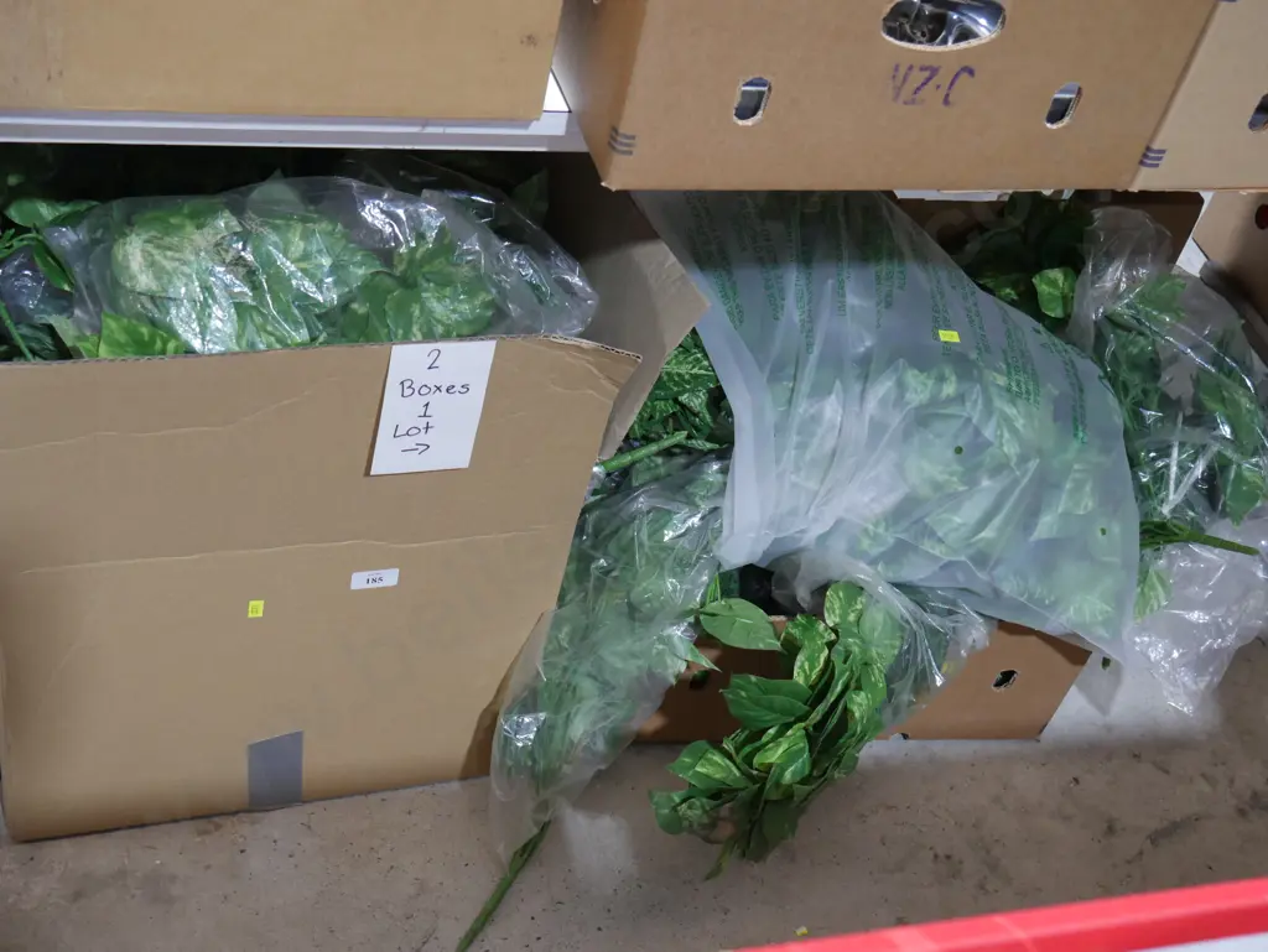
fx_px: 1686
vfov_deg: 31.5
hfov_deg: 41.2
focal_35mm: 46
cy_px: 476
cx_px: 634
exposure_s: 1/60
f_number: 5.1
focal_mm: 23
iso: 800
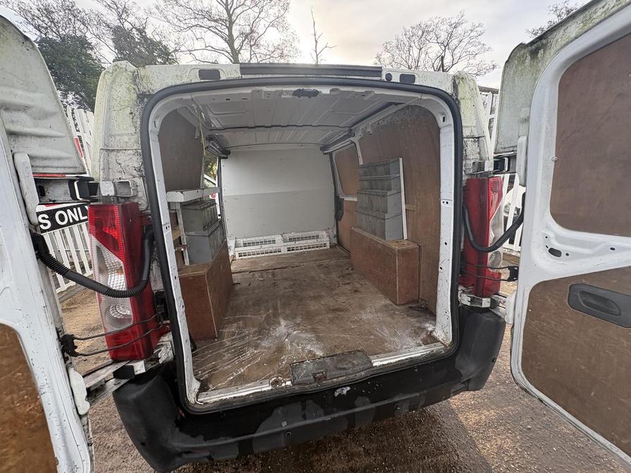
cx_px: 316
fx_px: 255
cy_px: 236
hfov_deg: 102.1
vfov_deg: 85.7
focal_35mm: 14
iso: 64
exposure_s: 1/212
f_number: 2.2
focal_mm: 2.22
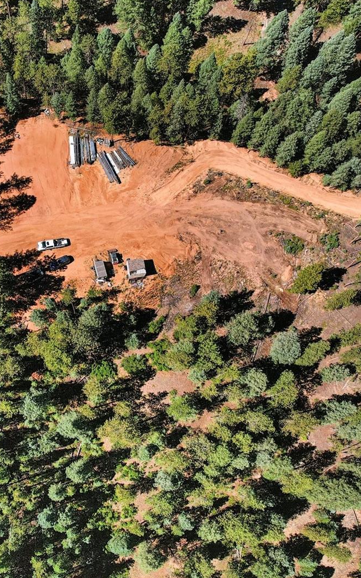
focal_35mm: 34
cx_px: 82
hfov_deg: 36.2
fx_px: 535
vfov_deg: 56.7
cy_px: 288
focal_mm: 8.38
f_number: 2.8
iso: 100
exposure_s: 1/3200
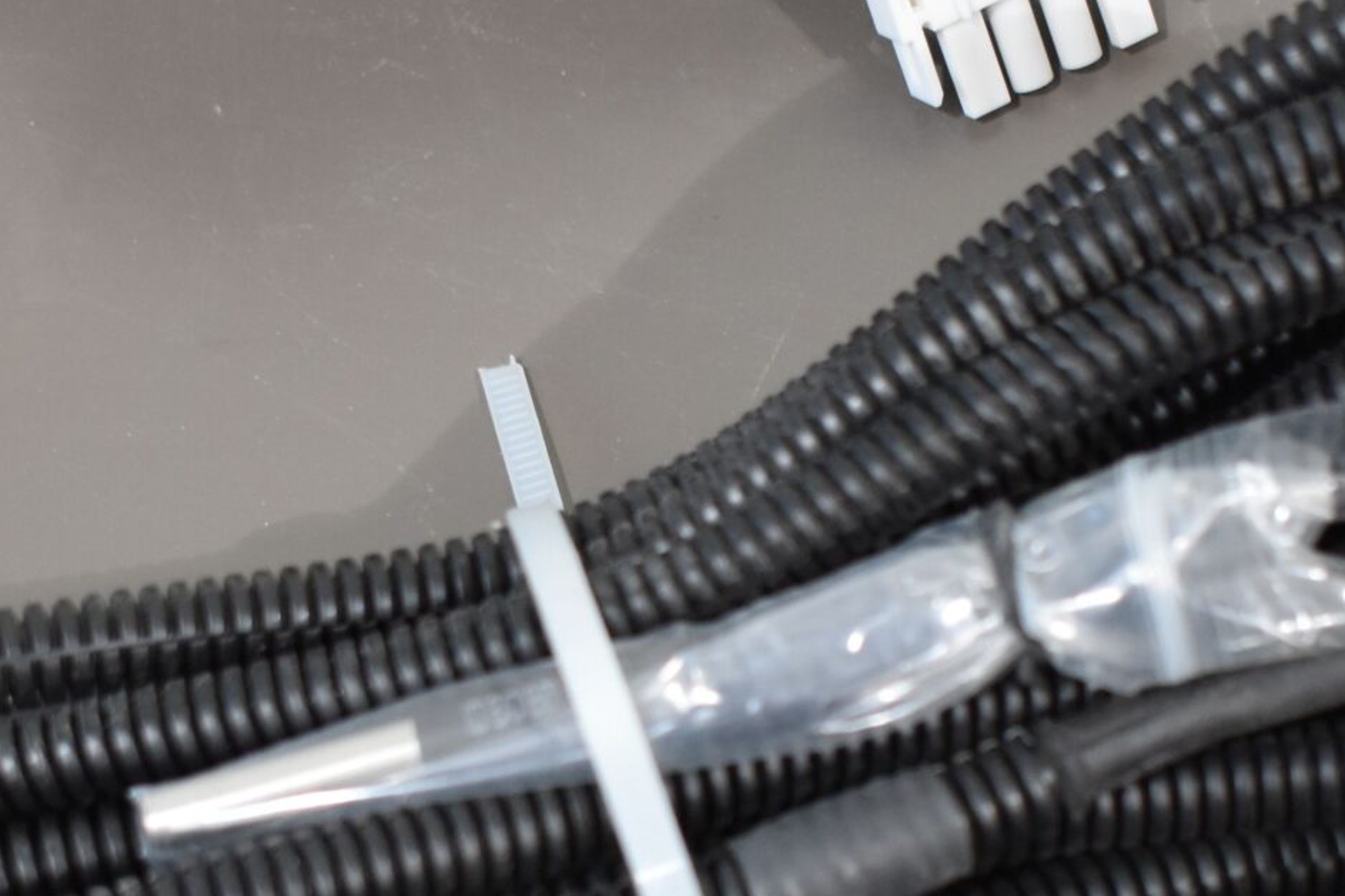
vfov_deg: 11.9
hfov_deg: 17.9
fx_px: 4260
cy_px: 901
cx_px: 652
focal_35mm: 114
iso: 1000
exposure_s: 1/125
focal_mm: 28
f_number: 4.2
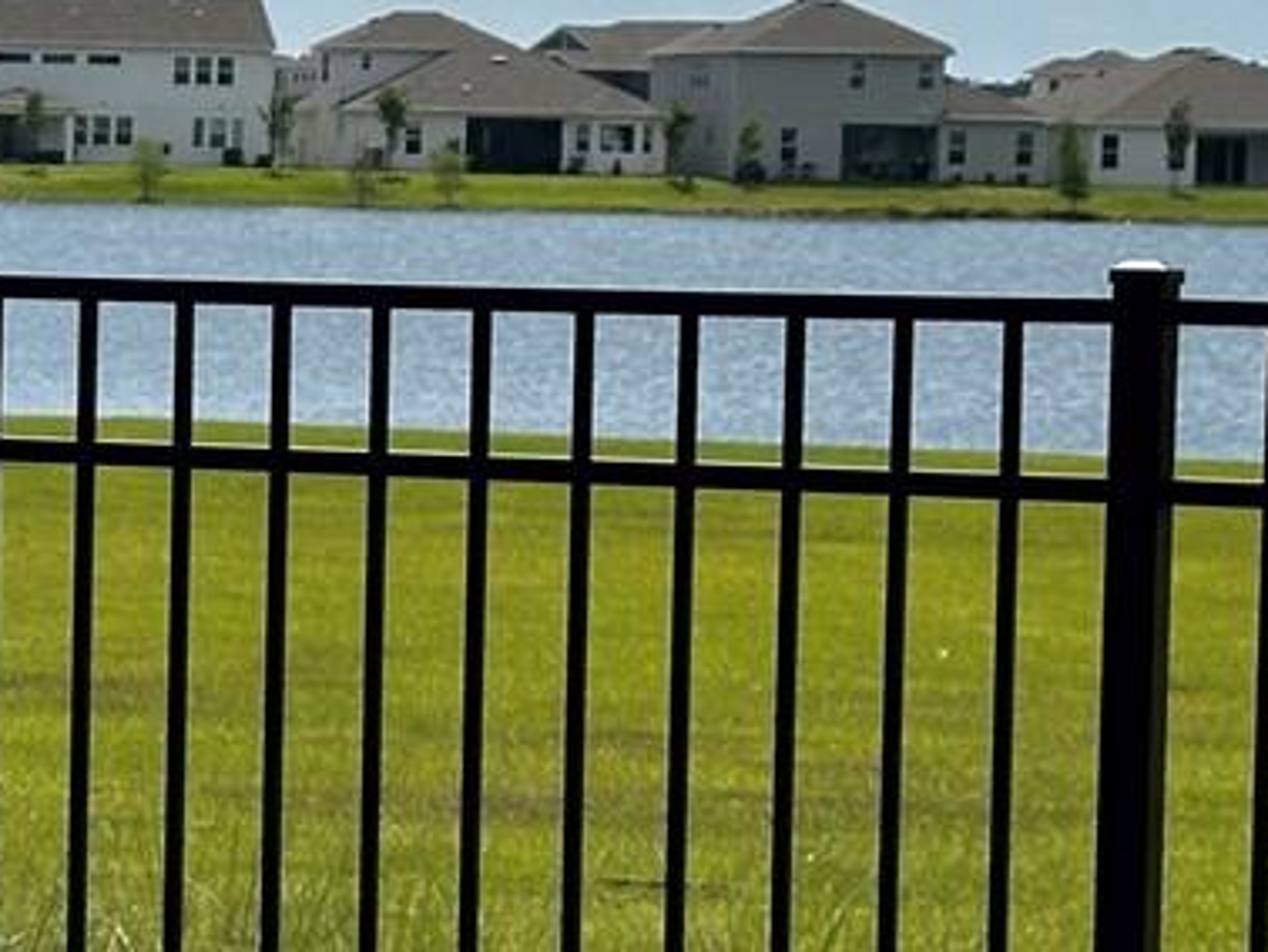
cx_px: -721
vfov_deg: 7.3
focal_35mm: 203
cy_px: 503
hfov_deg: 9.4
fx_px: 7441
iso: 64
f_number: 1.78
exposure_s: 1/7634
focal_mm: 6.86
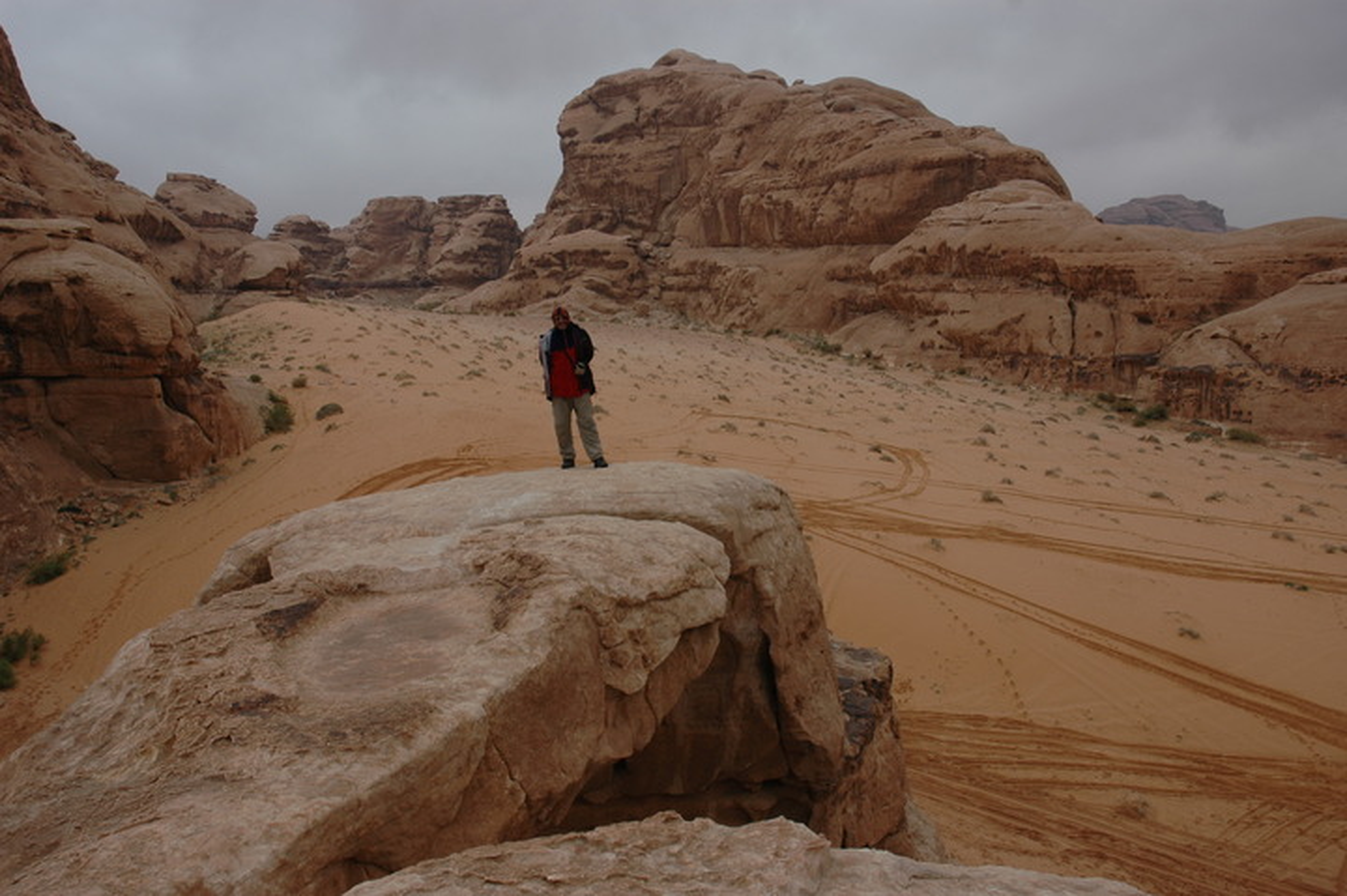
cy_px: 448
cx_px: 674
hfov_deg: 67.4
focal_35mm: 27
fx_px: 1010
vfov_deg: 47.9
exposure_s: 1/160
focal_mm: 18
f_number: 6.3
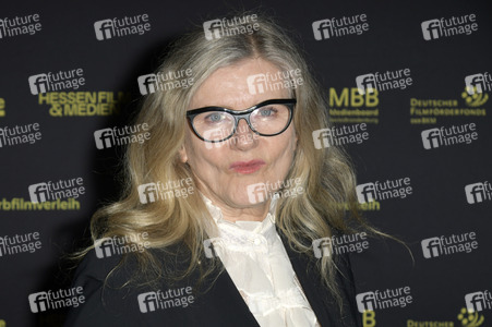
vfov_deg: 20.6
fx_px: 901
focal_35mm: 66
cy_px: 164
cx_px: 246
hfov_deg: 30.5
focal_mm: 66
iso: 250
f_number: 6.3
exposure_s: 1/250
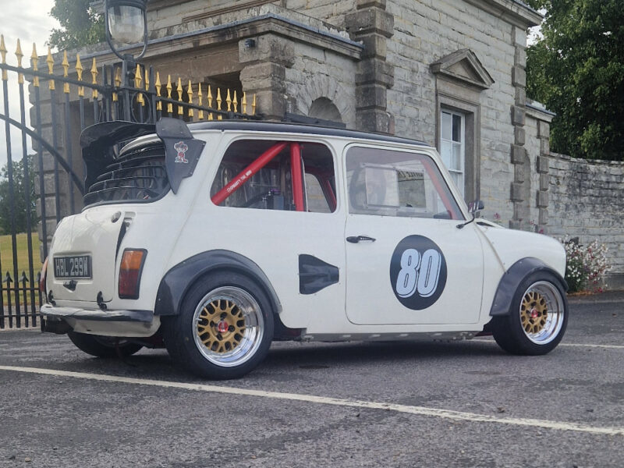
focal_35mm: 23
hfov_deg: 73.9
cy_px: 234
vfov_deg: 58.9
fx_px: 415
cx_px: 312
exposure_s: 1/378
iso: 50
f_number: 1.8
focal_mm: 5.4
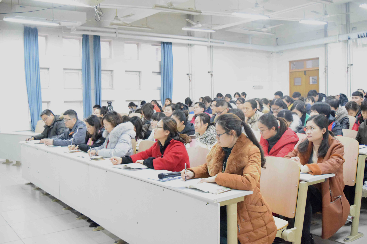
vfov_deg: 36.9
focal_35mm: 36
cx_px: 184
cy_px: 122
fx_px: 367
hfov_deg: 53.1
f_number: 4.5
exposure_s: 1/80
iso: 12800
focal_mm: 24
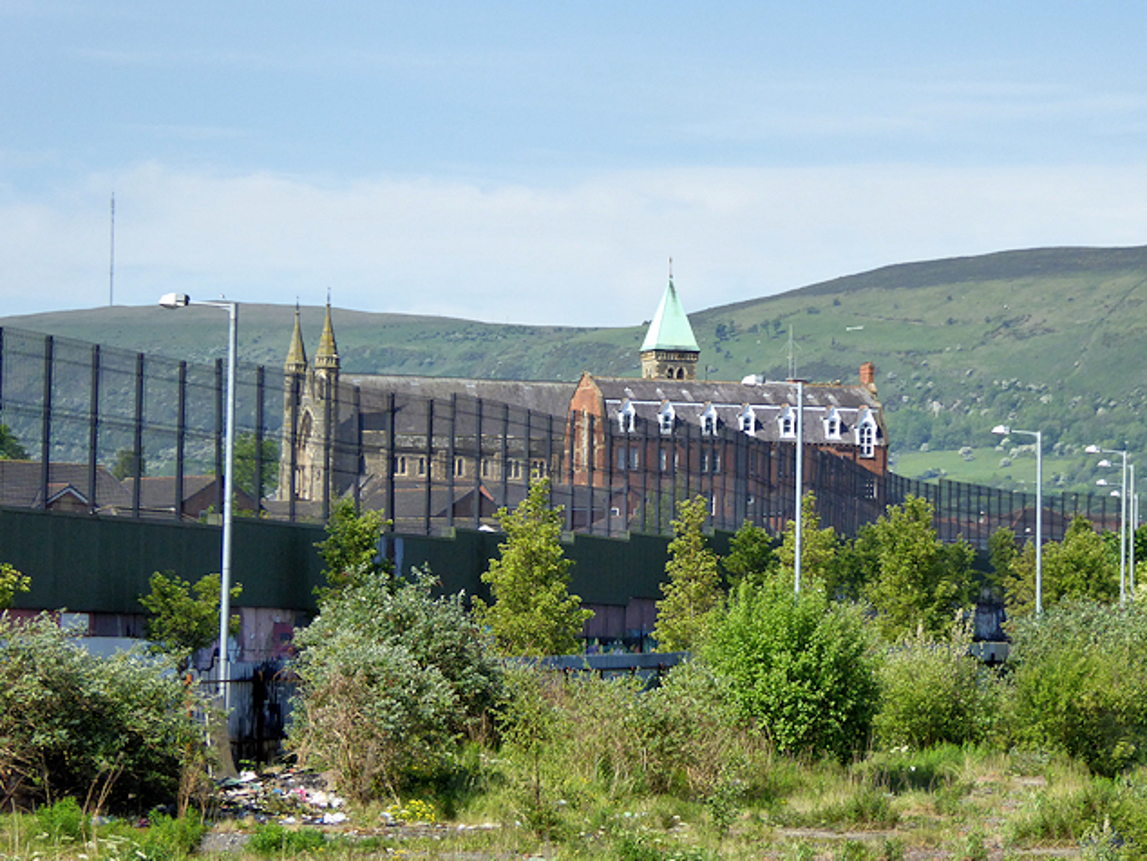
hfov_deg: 17.0
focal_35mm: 116
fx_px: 3845
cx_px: 575
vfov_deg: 12.8
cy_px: 432
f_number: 5.1
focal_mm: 20.6
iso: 200
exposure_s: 1/640
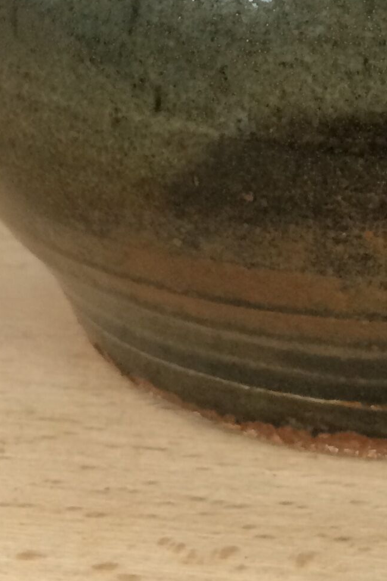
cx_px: 411
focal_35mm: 101
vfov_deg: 17.7
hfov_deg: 13.3
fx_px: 1628
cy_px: -341
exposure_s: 1/33
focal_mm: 4.15
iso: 64
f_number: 2.2
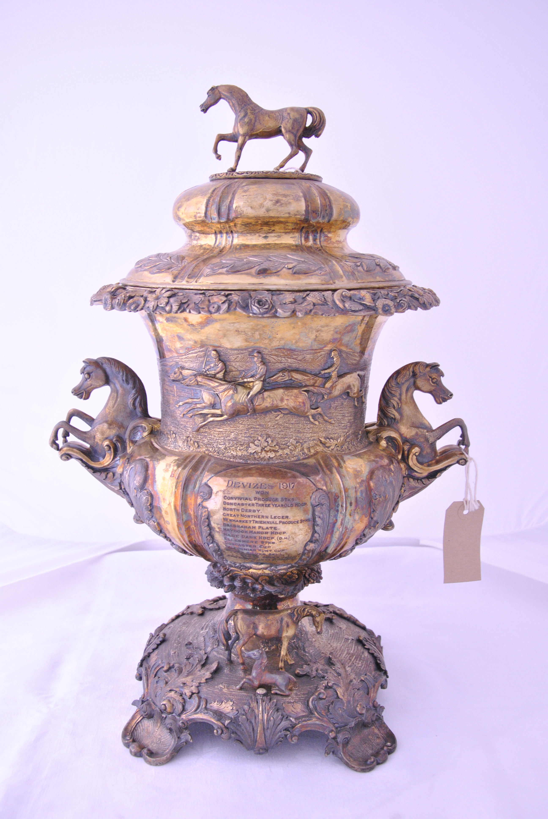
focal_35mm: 33
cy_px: 410
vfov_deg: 57.2
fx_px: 751
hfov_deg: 40.1
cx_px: 274
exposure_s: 1/15
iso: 800
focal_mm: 22
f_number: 6.3
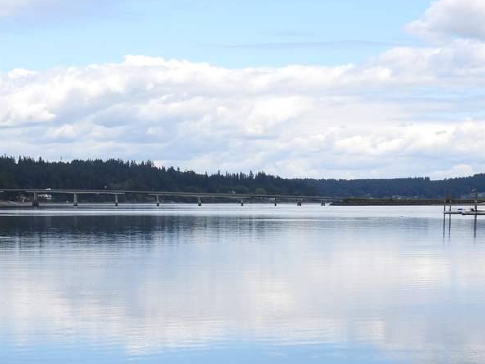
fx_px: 1415
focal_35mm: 101
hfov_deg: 19.2
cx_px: 73
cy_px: 368
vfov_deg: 14.4
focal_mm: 8.4
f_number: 3.2
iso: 100
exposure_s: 1/1250
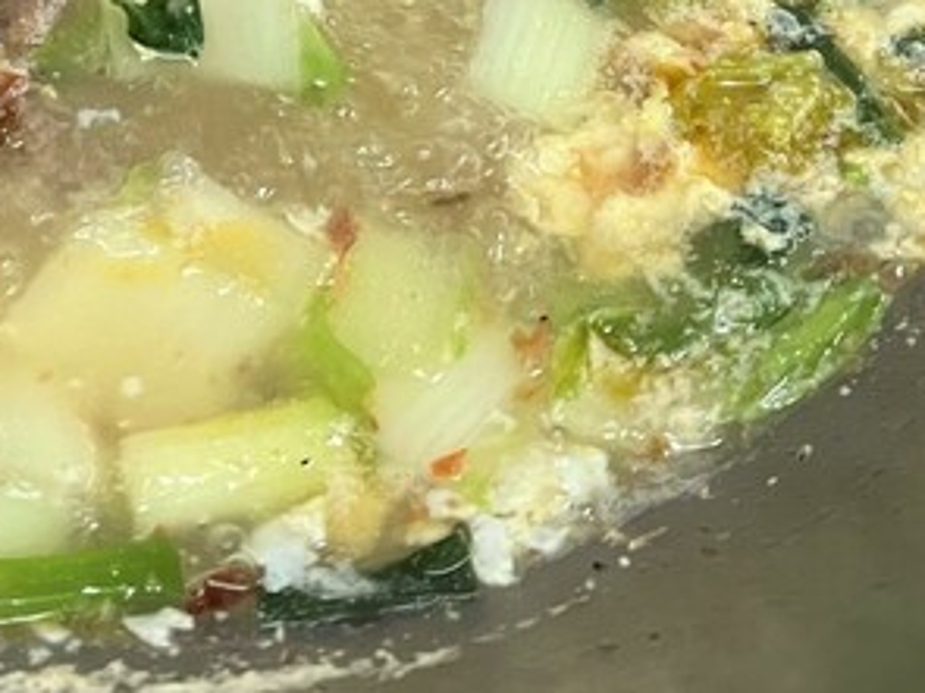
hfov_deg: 25.5
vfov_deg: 18.1
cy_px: -259
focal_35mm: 75
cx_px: 182
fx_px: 2003
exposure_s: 1/60
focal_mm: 5.1
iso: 200
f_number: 1.6
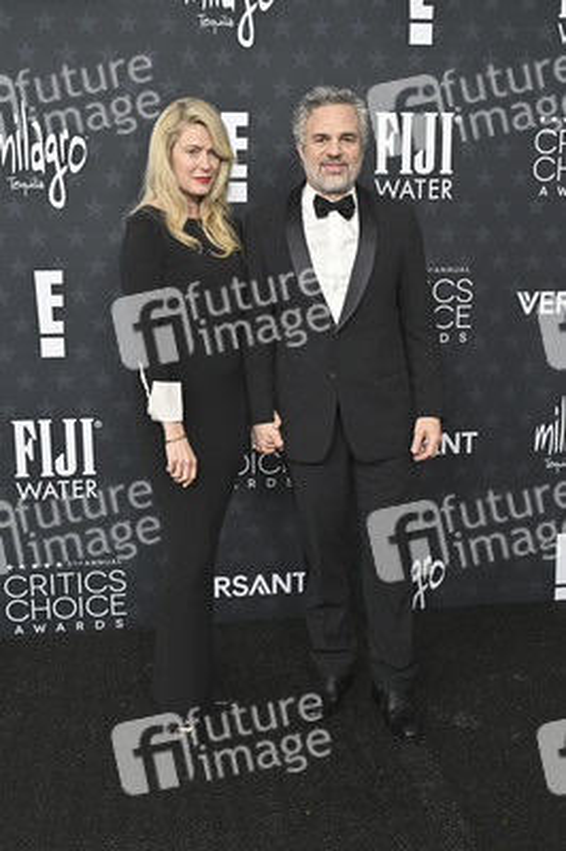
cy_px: 426
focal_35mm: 38
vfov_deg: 50.7
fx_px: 898
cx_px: 283
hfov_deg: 35.0
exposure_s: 1/320
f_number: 5.6
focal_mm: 38
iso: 1250
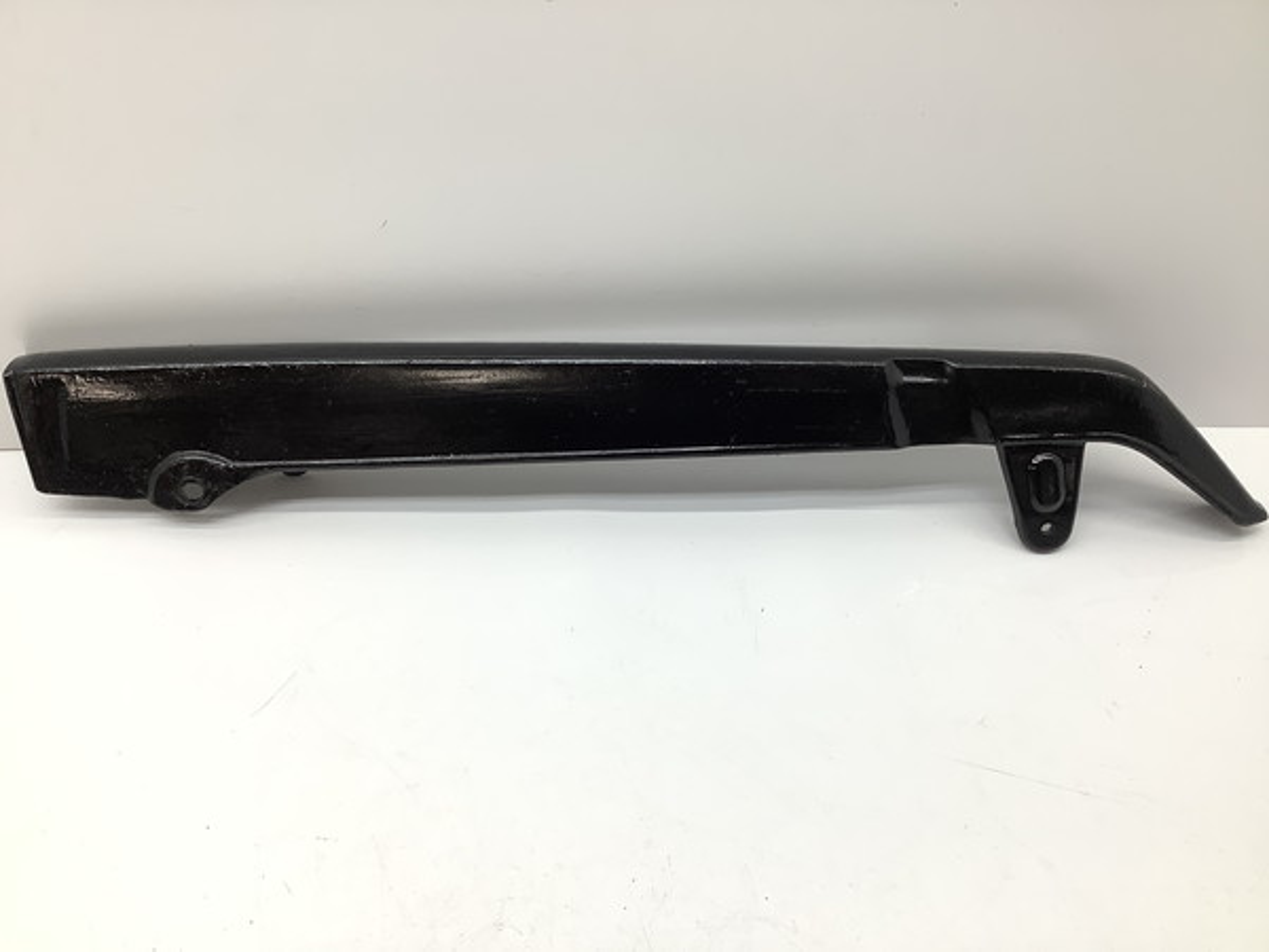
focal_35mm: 31
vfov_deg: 45.4
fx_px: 1136
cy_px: 476
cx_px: 634
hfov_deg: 58.4
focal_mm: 3.3
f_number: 2.4
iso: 50
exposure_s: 1/120
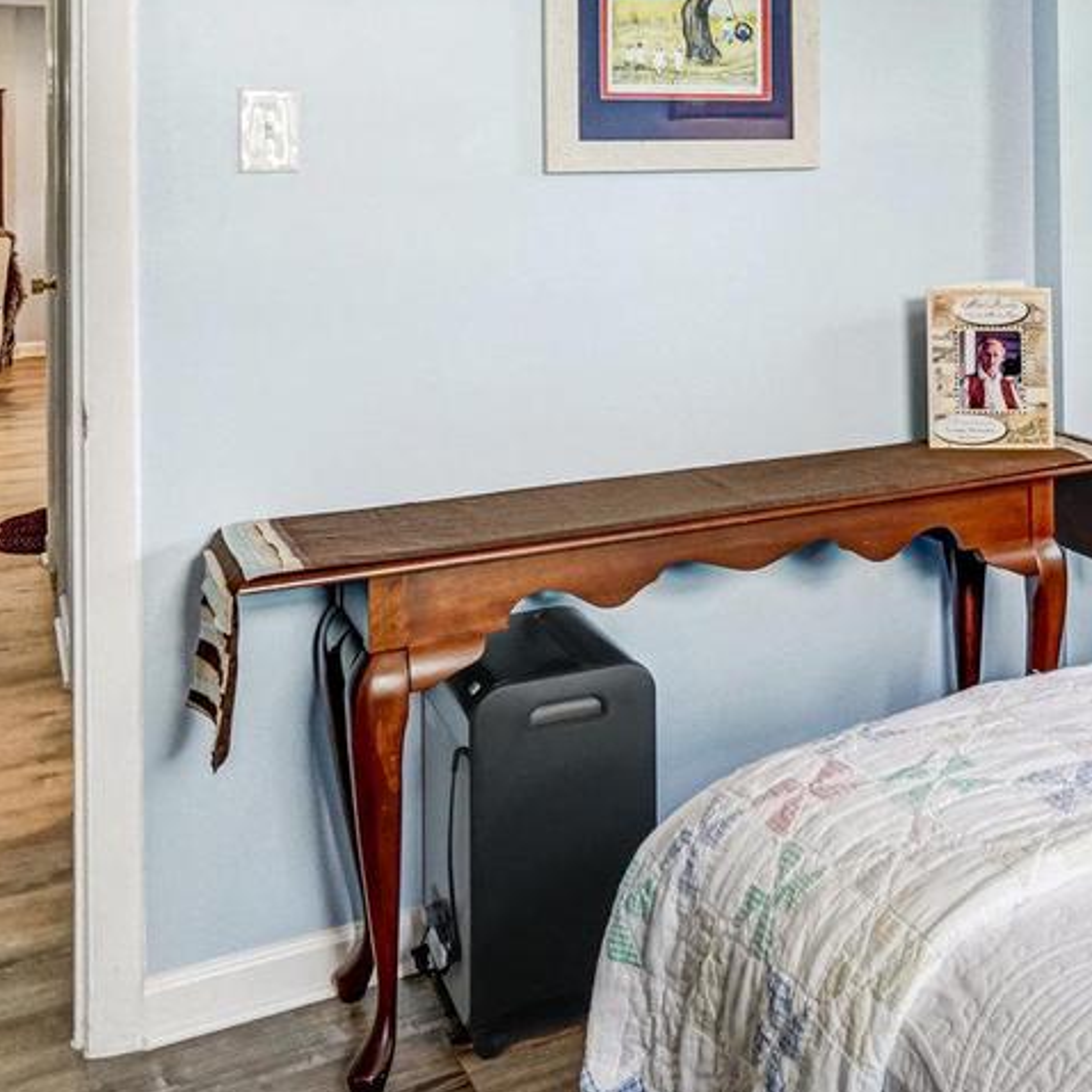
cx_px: 1204
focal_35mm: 41
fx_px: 1463
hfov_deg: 35.1
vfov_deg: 38.3
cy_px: 121
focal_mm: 16
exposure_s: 1/60
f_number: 8
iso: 1250
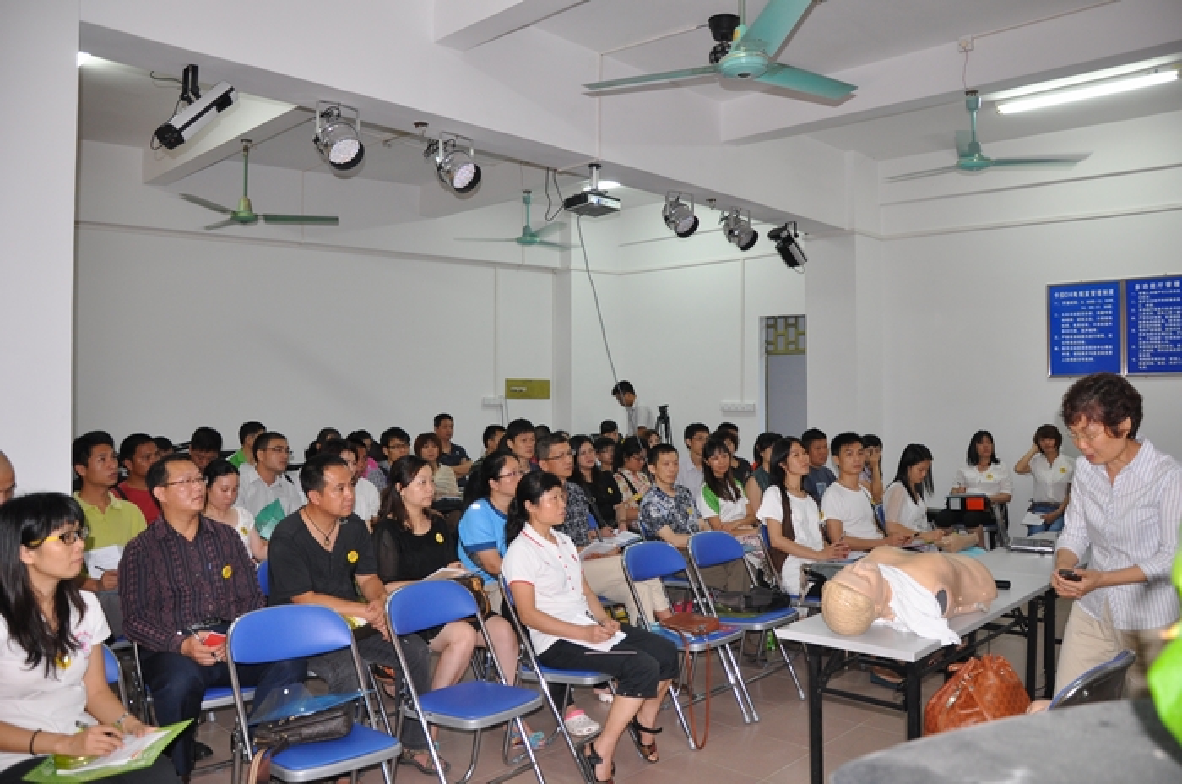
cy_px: 392
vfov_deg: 47.8
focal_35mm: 27
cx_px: 591
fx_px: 885
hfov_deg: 67.5
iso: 640
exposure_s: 1/60
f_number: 4
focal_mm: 18
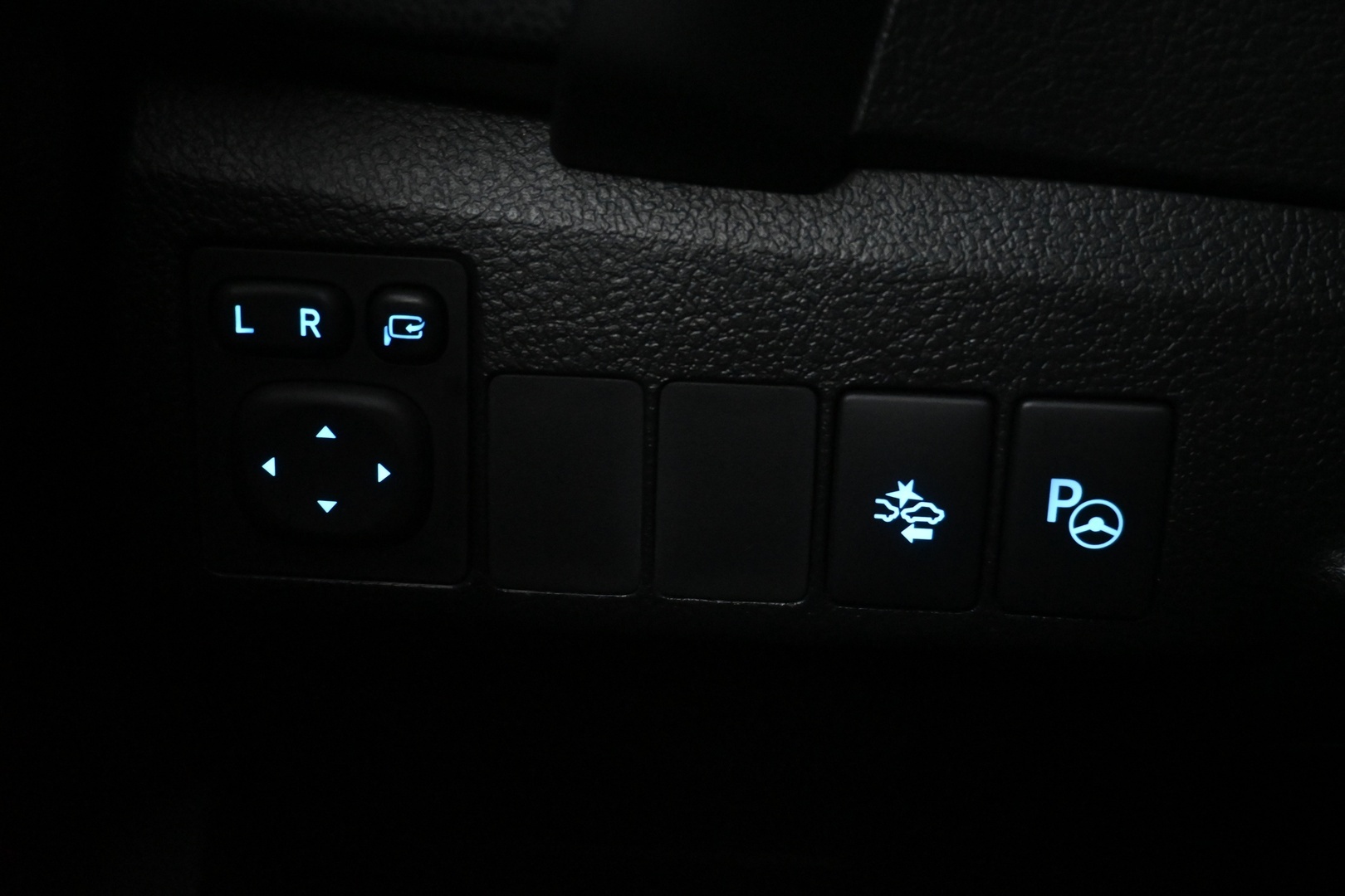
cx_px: 672
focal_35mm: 39
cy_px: 448
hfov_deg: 49.6
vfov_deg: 34.2
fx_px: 1457
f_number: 4.5
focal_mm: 26
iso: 6400
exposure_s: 1/40
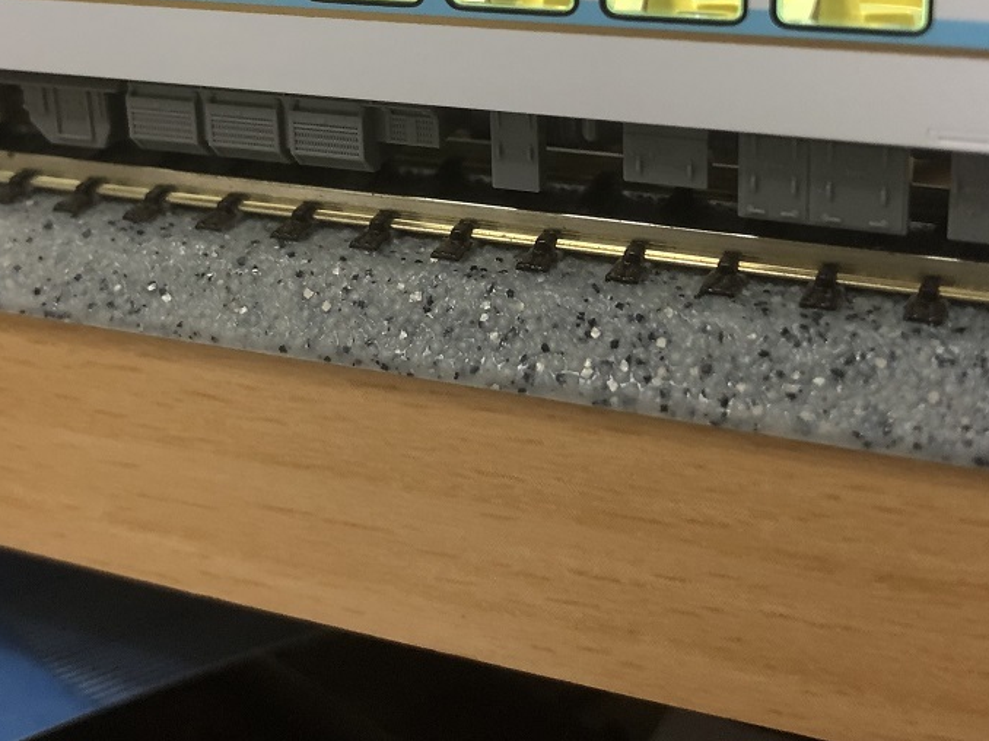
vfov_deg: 28.3
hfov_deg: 38.2
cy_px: 120
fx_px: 1428
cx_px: 505
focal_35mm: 50
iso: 50
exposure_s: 1/17
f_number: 1.8
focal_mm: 3.99
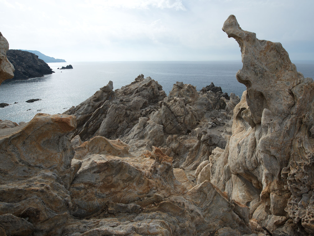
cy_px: 114
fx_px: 145
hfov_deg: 94.5
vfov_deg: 78.1
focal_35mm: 16
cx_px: 159
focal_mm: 14
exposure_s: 1/320
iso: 200
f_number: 11
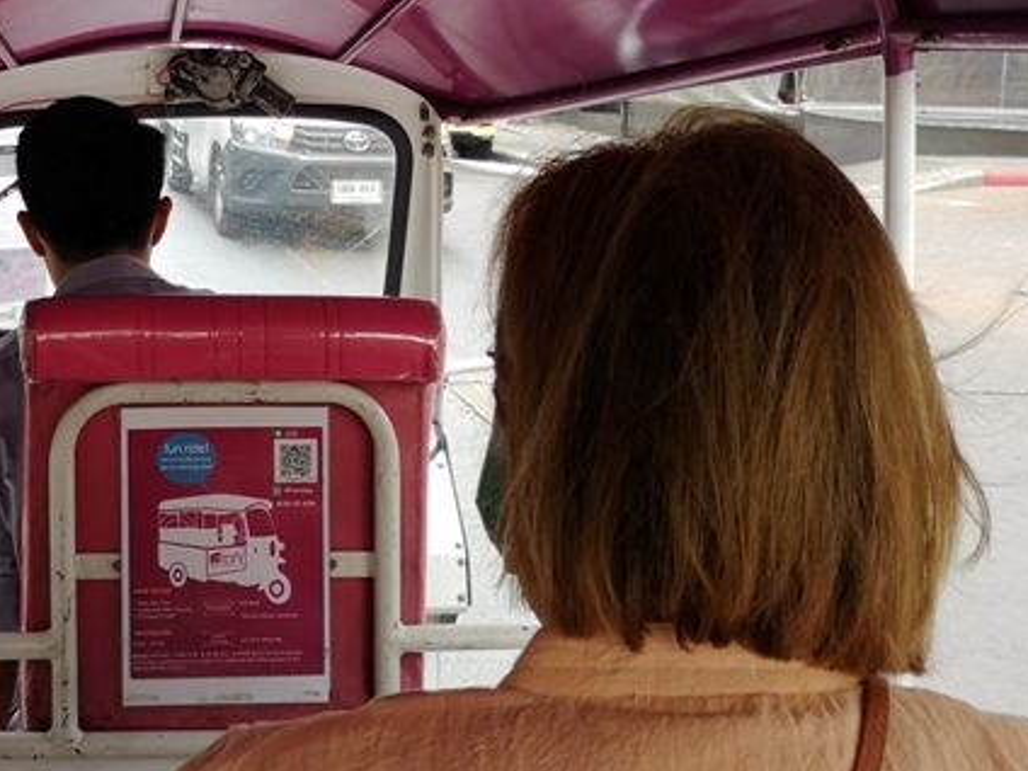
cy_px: 124
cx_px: 187
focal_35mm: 51
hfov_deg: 36.1
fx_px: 1515
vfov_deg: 27.8
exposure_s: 1/900
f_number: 1.8
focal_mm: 3.95
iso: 400
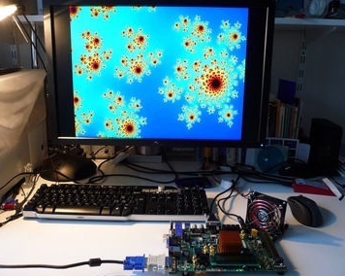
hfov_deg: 58.8
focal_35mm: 30
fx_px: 306
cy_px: 141
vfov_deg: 48.4
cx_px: 171
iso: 100
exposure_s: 1/20
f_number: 2.8
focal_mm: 4.6
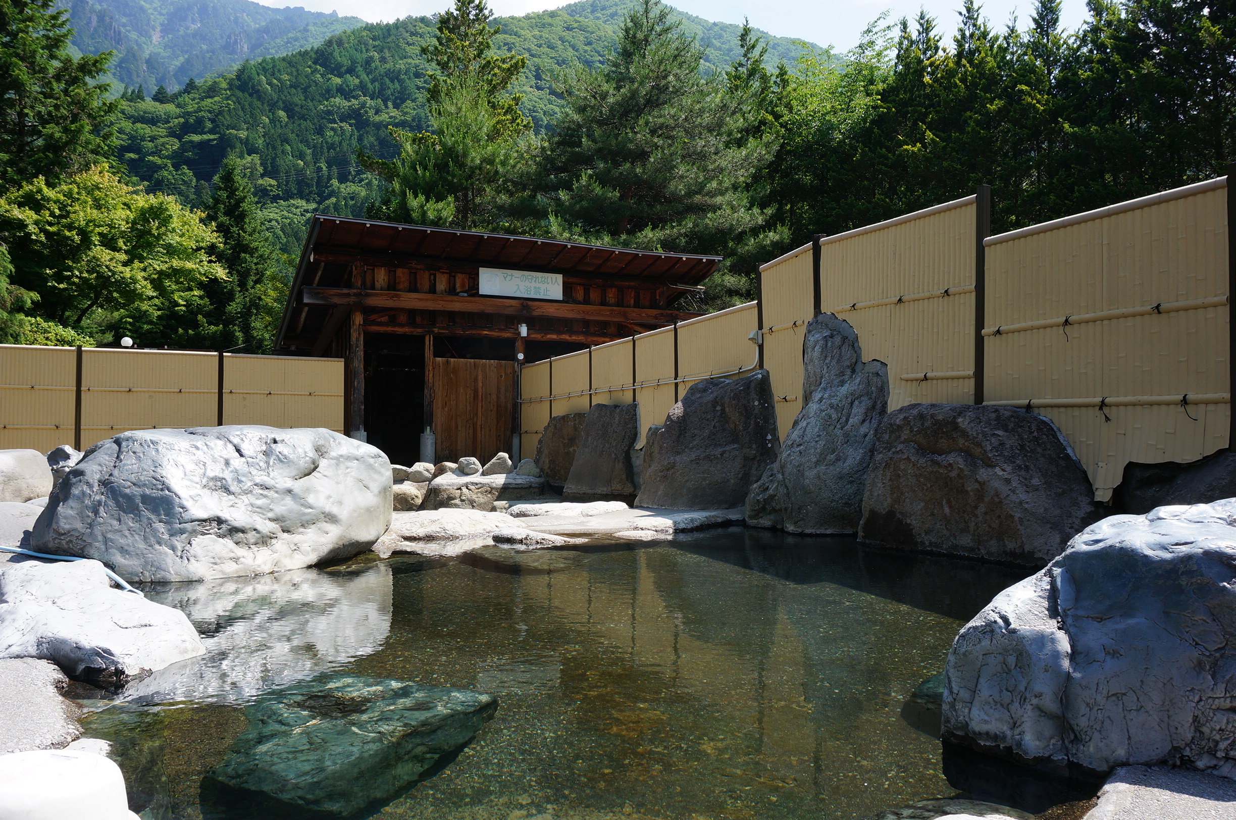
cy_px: 410
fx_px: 977
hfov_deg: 64.6
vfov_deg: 45.5
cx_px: 618
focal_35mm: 28
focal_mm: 19
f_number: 11
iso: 100
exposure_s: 1/80
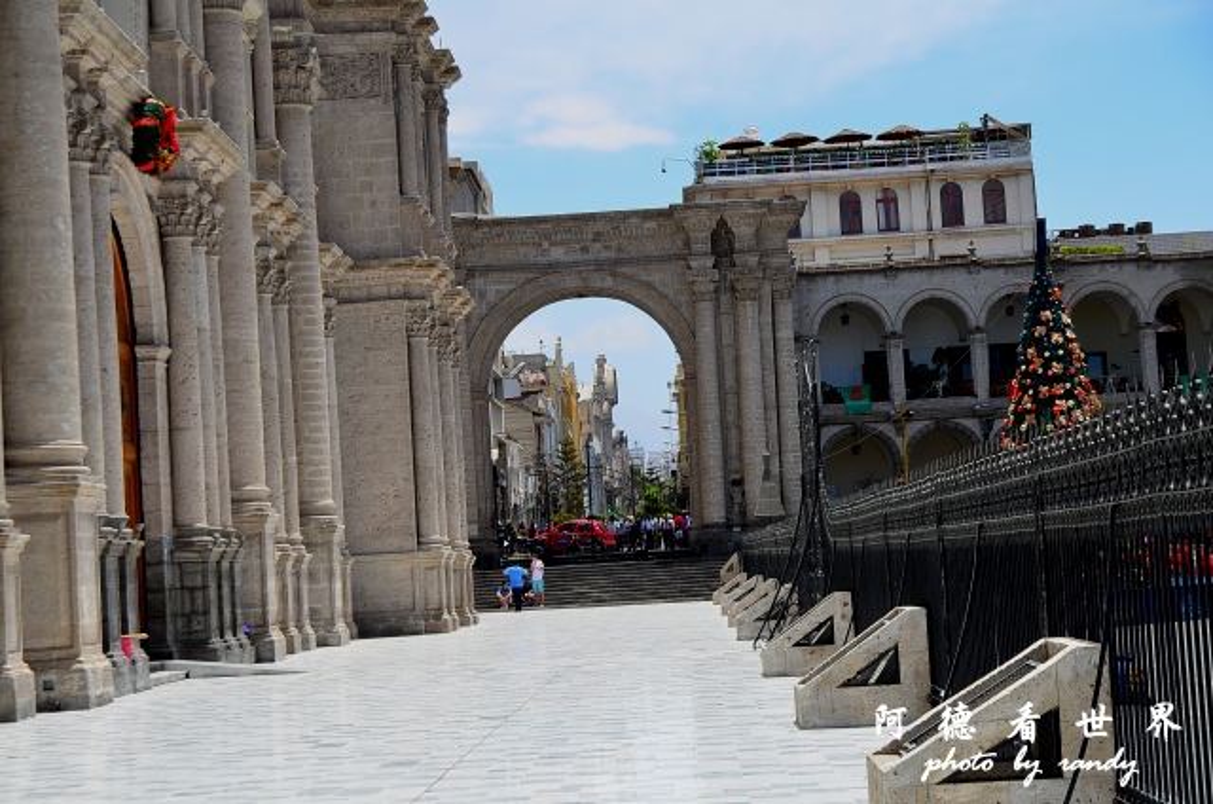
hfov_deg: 27.0
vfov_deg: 18.1
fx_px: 2522
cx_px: 606
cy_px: 402
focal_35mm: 75
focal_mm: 50
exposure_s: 1/500
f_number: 5
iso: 100
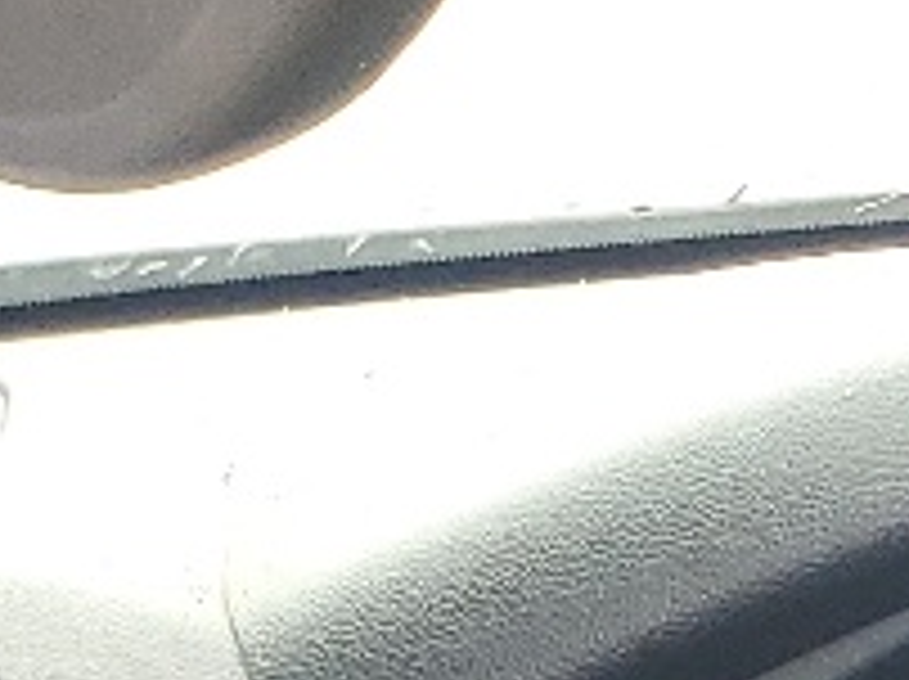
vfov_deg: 6.1
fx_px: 5403
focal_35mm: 206
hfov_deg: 8.1
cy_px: 2666
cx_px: 2776
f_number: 1.5
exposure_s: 1/175
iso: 50
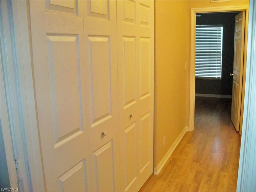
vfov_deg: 40.7
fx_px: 259
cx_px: 128
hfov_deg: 52.6
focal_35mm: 35
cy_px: 96
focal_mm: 6.2
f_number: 3.5
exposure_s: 1/30
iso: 200
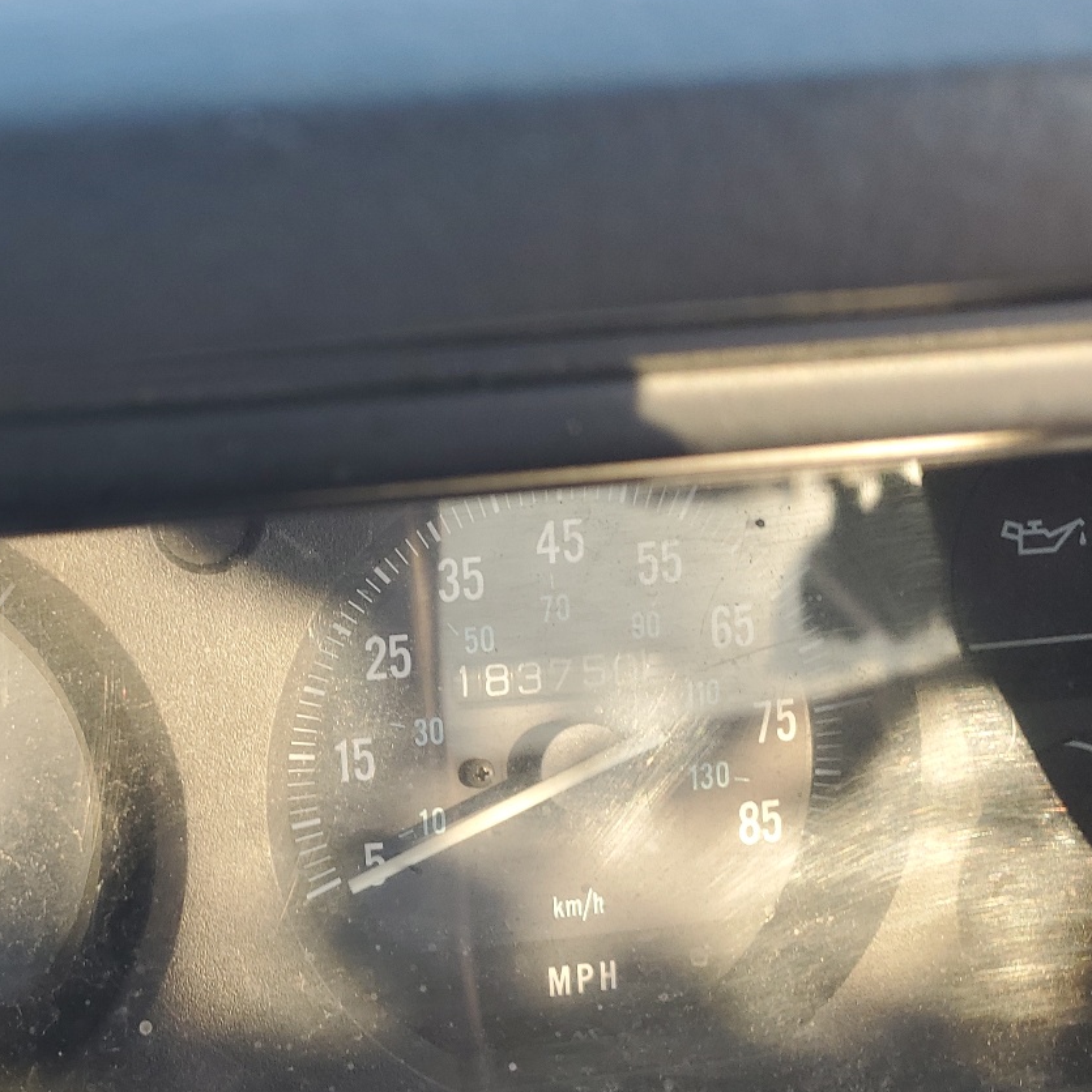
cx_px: 193
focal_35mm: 44
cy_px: 652
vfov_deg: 38.2
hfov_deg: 36.8
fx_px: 1570
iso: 50
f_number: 1.5
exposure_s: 1/185
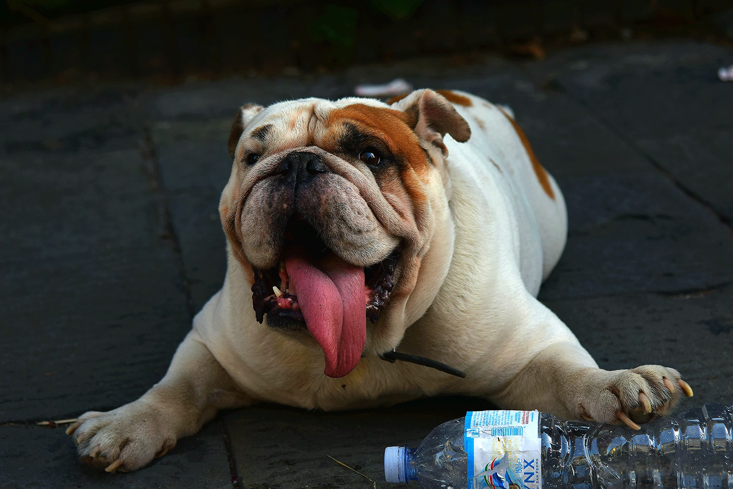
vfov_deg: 14.7
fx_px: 1893
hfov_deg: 21.9
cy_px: 244
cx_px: 366
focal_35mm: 93
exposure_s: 1/640
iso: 100
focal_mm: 62
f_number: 4
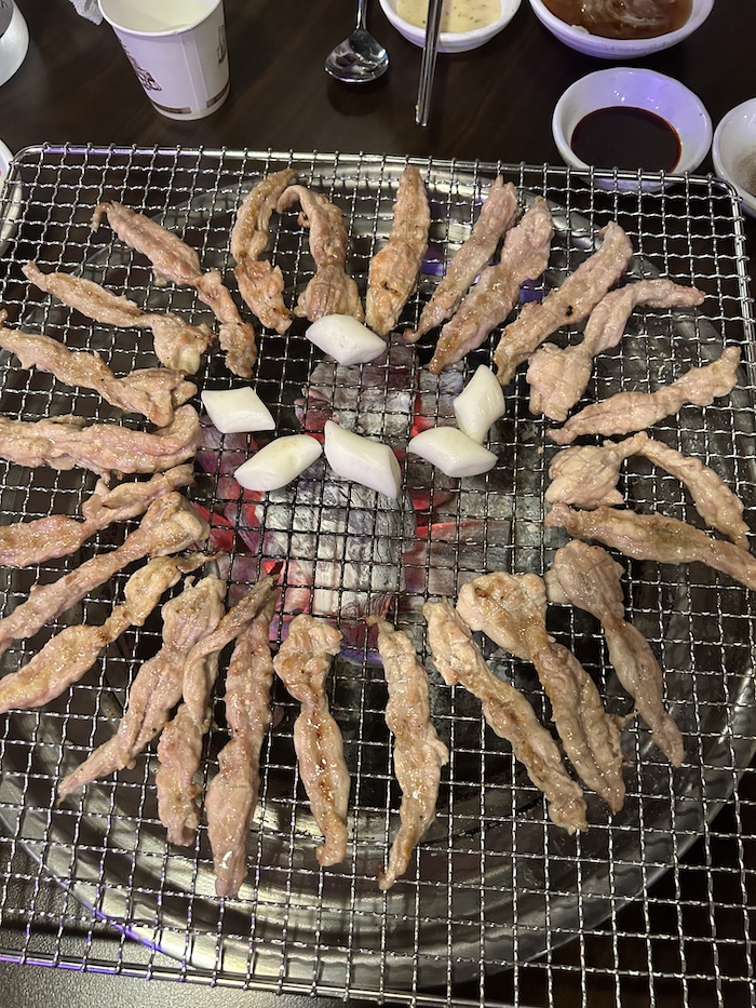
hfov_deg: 53.1
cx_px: 378
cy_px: 504
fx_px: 757
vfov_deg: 67.3
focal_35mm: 26
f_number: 1.5
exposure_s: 1/60
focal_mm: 5.7
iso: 500
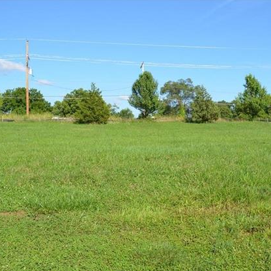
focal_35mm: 43
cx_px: 164
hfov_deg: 39.0
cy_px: 136
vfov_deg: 39.2
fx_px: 381
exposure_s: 1/1600
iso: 400
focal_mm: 22
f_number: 6.3
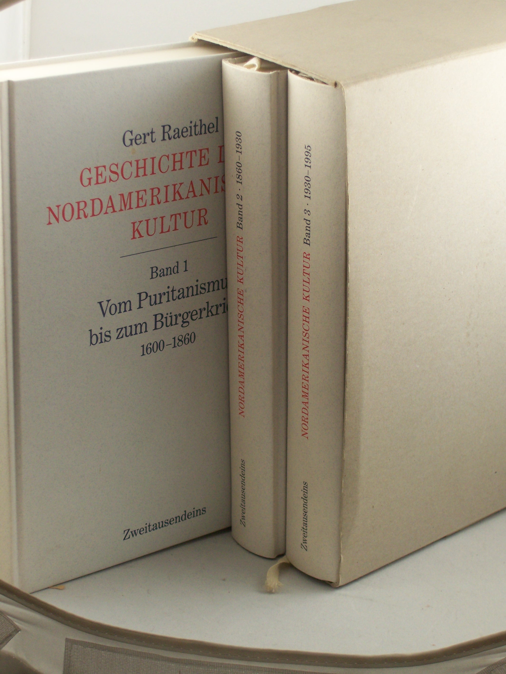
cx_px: 253
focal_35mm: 82
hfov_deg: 18.0
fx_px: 1596
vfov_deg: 23.8
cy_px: 337
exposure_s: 1/60
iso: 160
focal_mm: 13.6
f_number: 4
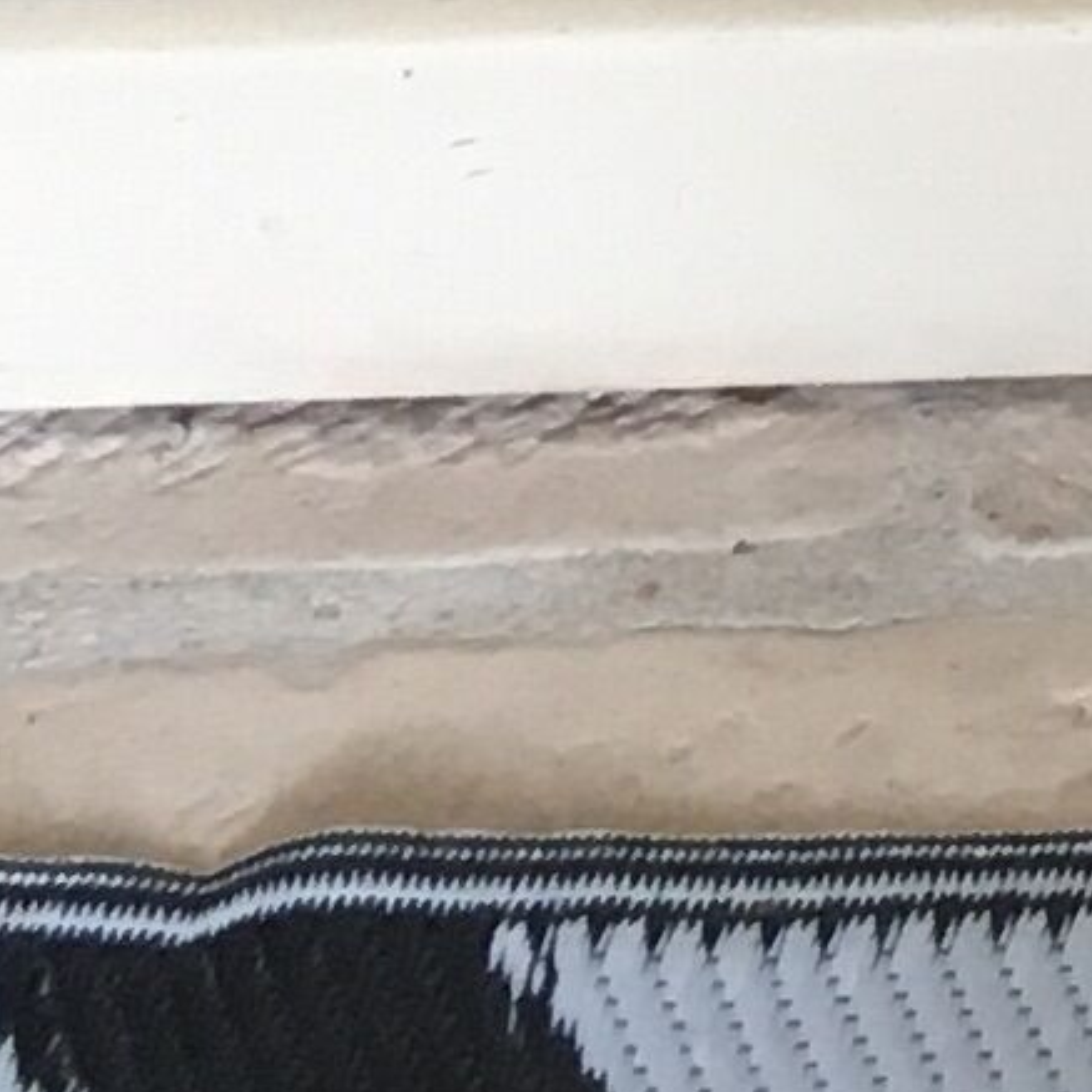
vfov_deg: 6.8
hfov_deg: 6.7
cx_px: 3366
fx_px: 8423
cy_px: -2024
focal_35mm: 236
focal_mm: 4.15
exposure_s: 1/33
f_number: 2.2
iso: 50
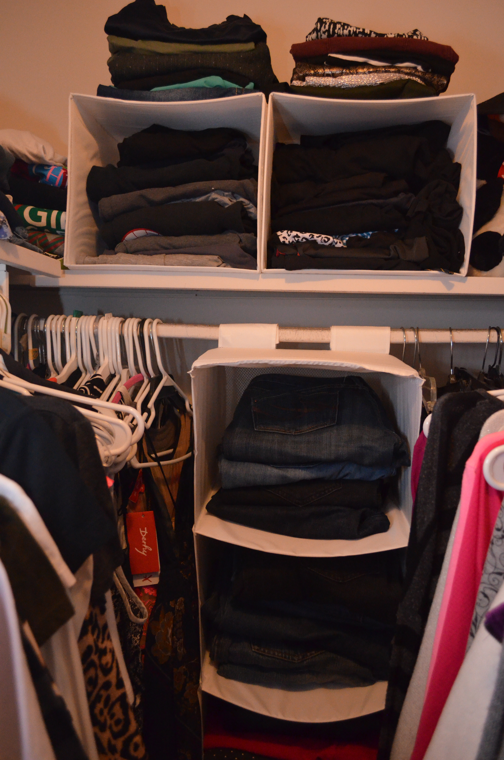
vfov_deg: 57.3
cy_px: 380
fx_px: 696
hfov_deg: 39.8
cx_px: 252
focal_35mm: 33
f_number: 4
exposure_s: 1/60
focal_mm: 22
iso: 3200
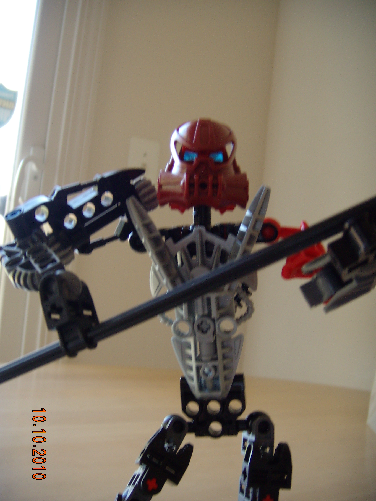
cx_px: 188
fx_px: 550
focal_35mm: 38
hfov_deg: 37.7
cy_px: 250
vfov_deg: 49.0
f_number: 3.5
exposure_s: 1/27.9
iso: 100
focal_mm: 6.4
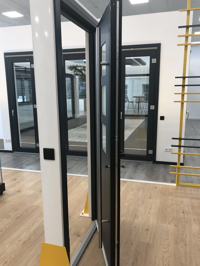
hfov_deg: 45.4
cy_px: 139
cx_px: 99
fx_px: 239
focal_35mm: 31
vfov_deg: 58.3
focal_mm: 4
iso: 32
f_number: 1.8
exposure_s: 1/33
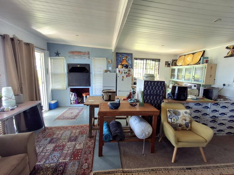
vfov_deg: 78.0
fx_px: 108
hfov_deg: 94.5
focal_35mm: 16
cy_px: 88
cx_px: 117
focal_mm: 1.64
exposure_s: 1/50
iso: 40
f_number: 2.2
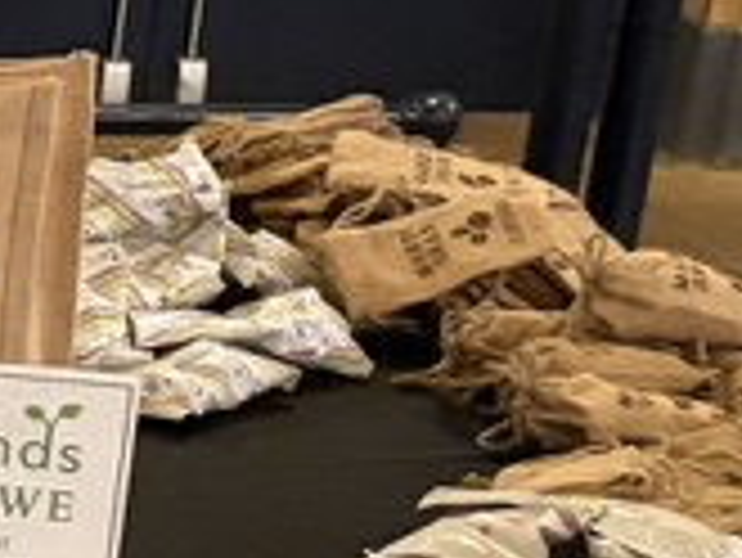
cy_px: 531
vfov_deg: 9.2
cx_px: -1408
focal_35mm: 161
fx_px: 3454
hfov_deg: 9.7
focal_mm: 5.96
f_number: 1.6
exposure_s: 1/30
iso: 640
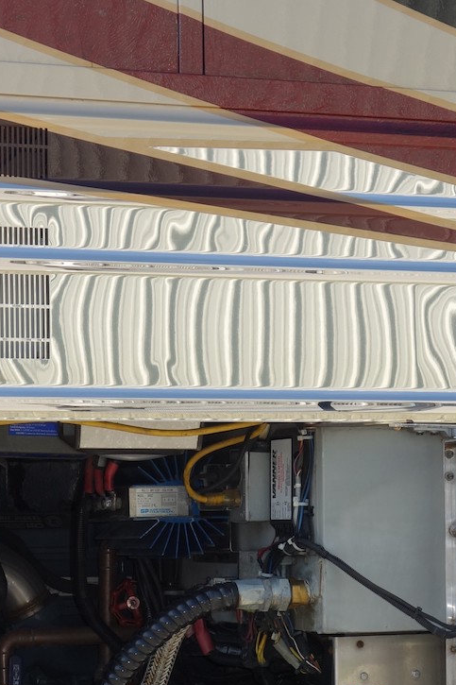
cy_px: 538
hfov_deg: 12.8
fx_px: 2034
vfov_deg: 18.9
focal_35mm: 107
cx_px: 113
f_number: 5.6
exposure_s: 1/250
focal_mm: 17.6
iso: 125
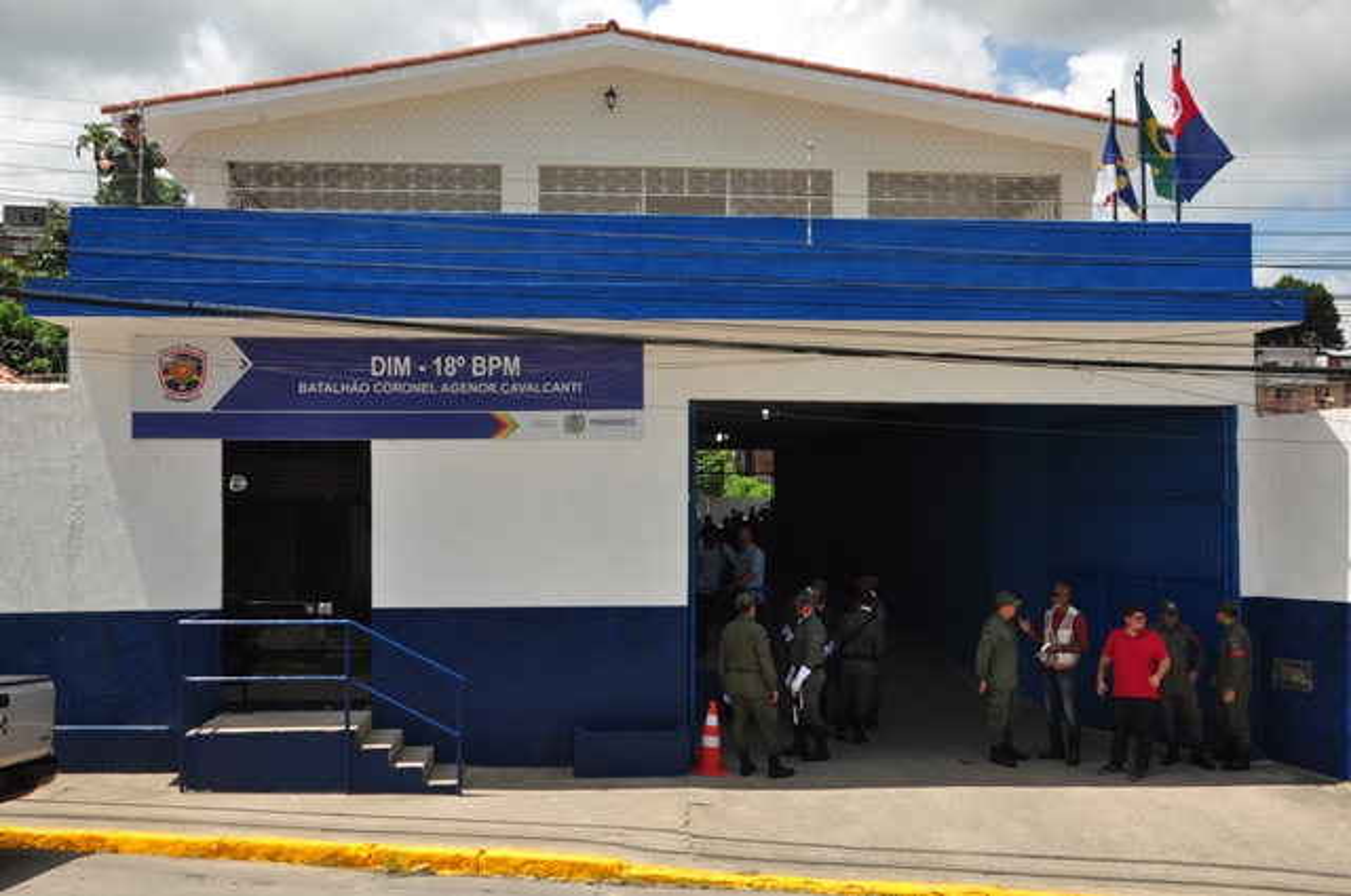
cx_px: 676
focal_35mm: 33
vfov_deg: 39.9
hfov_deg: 57.3
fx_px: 1237
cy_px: 448
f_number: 18
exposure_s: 1/50
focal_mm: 22
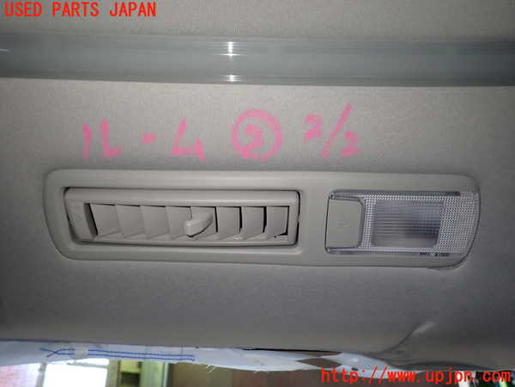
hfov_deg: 69.4
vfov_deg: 54.9
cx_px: 258
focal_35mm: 25
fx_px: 372
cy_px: 194
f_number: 2
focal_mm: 4.5
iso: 200
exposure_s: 1/30
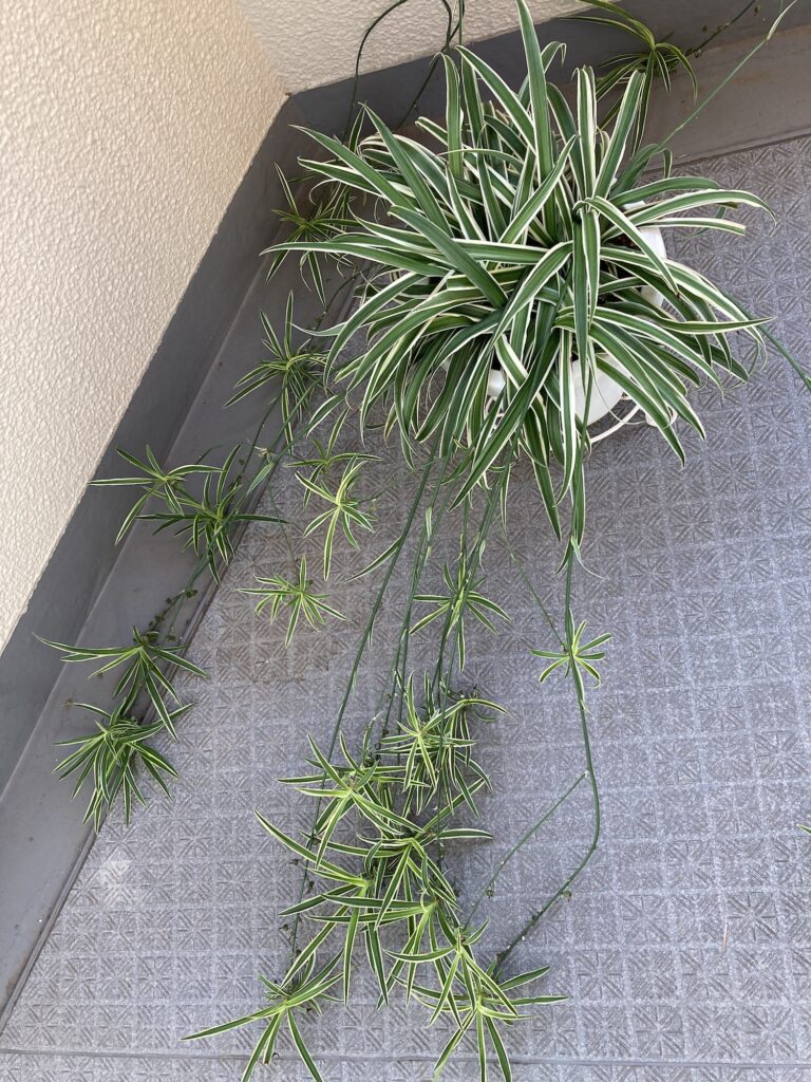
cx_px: 406
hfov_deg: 49.7
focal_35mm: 28
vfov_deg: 63.4
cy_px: 541
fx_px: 875
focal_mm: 3.99
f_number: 1.8
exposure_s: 1/121
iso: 64
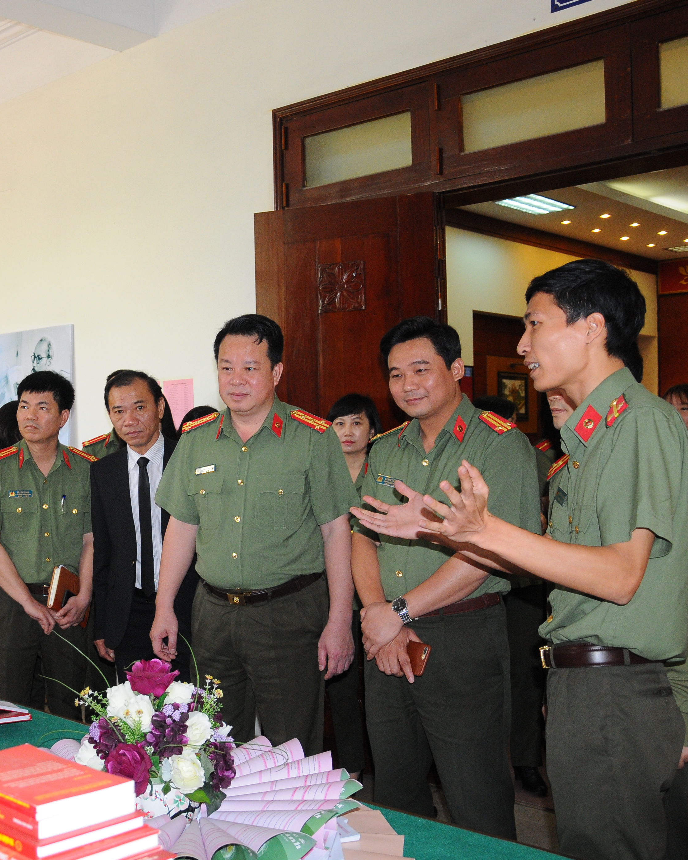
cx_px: 106
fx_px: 993
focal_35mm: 39
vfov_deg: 46.8
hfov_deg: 36.5
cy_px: 430
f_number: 4
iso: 800
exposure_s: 1/200
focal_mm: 18
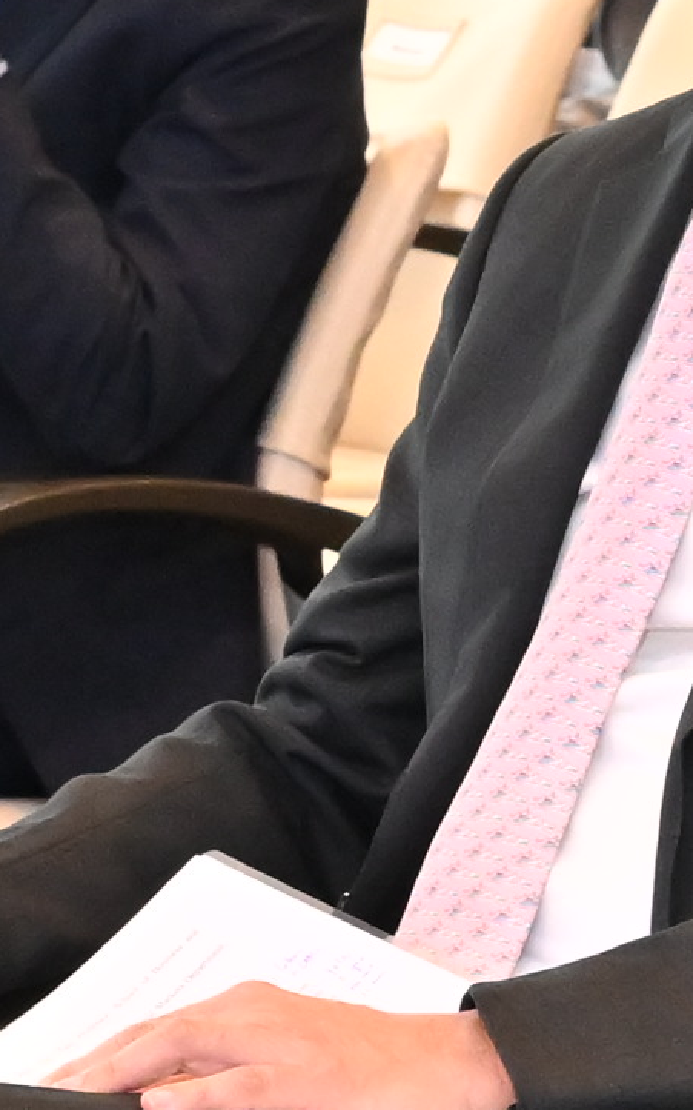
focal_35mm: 341
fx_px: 10309
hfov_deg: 3.8
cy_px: 592
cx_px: 1386
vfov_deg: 6.2
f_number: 5.6
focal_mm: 39
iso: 1600
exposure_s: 1/125
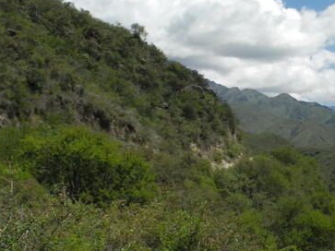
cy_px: 204
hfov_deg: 22.4
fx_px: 764
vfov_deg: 18.5
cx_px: 420
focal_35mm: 79
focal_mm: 6
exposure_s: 1/2000
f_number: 6.3
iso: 400
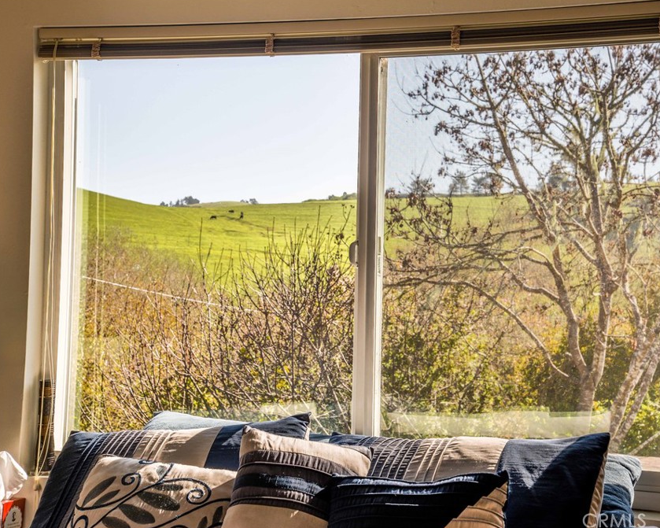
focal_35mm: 55
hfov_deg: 34.1
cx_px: 378
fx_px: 1074
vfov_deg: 27.6
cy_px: 263
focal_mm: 48
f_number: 9
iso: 400
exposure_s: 1/1600
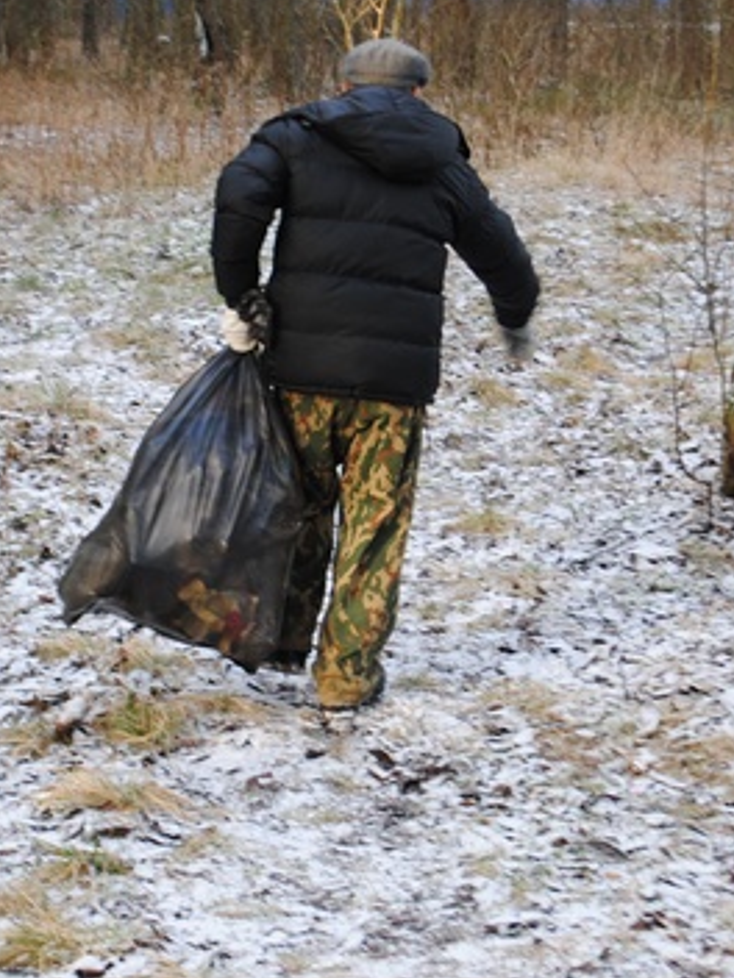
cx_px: 234
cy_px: 461
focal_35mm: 92
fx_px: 2597
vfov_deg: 21.3
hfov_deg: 16.0
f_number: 5
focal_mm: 35
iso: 200
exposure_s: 1/40
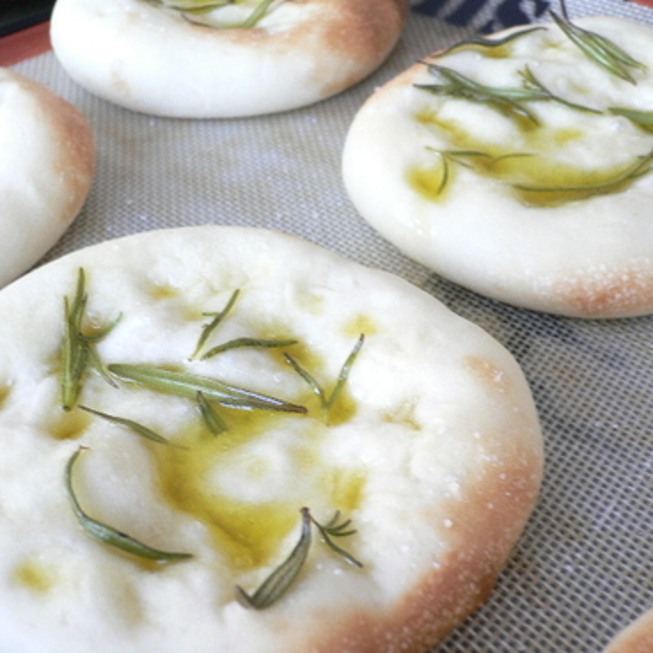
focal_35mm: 42
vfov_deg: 40.0
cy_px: 331
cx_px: 282
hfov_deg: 39.9
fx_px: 896
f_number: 2.8
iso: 100
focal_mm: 5.8
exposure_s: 1/10
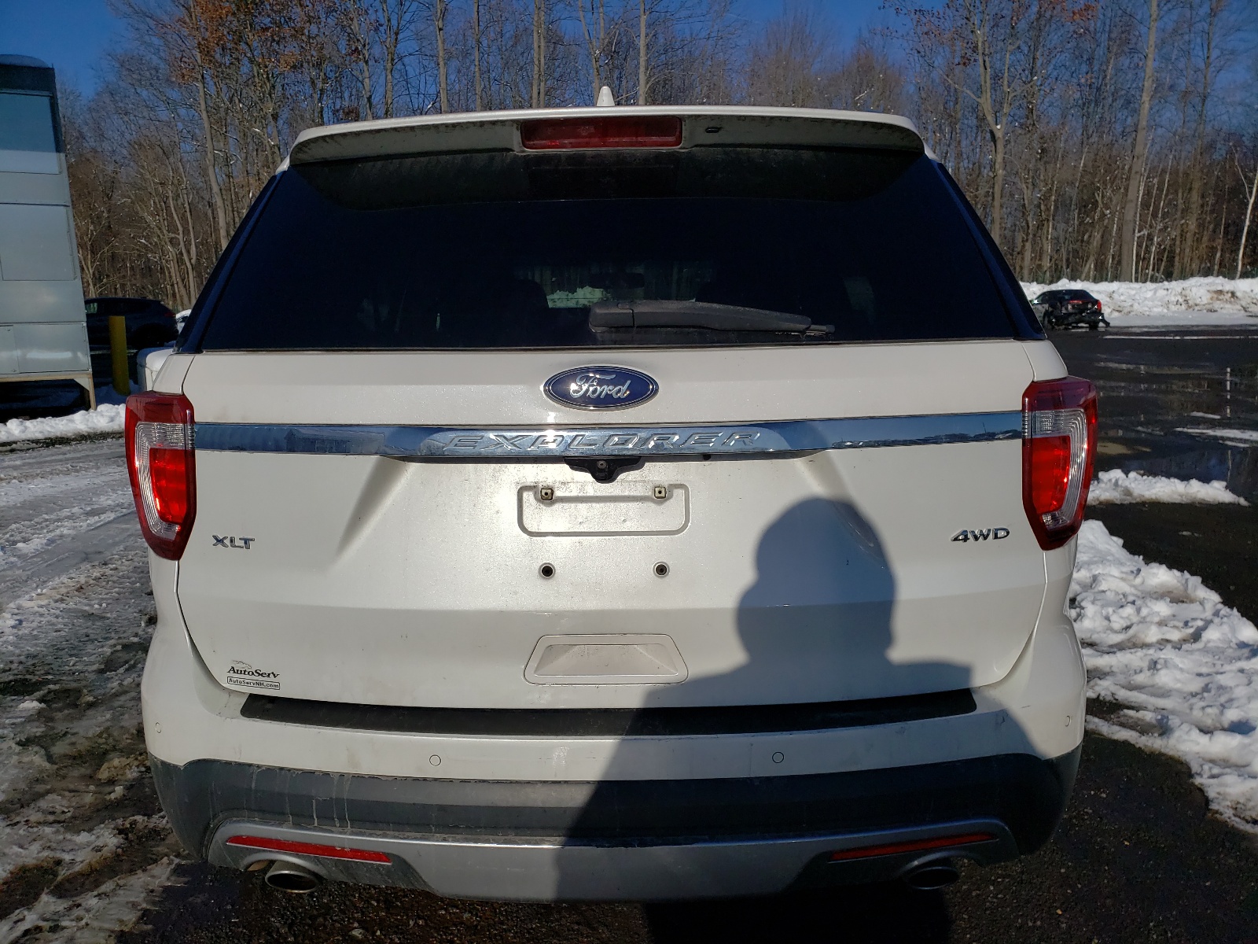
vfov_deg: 53.1
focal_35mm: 26
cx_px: 629
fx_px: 945
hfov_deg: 67.3
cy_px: 472
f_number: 1.5
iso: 52
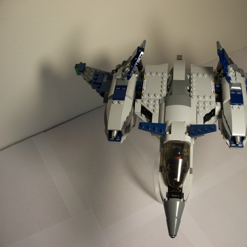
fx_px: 347
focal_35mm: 43
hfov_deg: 38.8
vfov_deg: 39.2
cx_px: 160
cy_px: 122
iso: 80
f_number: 2.8
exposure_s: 1/60
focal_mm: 7.54
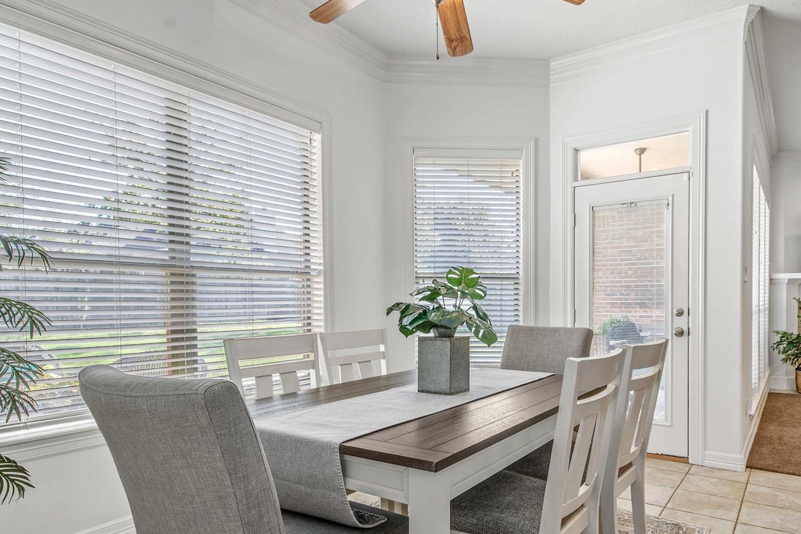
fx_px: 490
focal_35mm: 22
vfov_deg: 56.2
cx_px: 446
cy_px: 351
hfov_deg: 78.3
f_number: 7.1
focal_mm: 15
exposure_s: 1/8
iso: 250
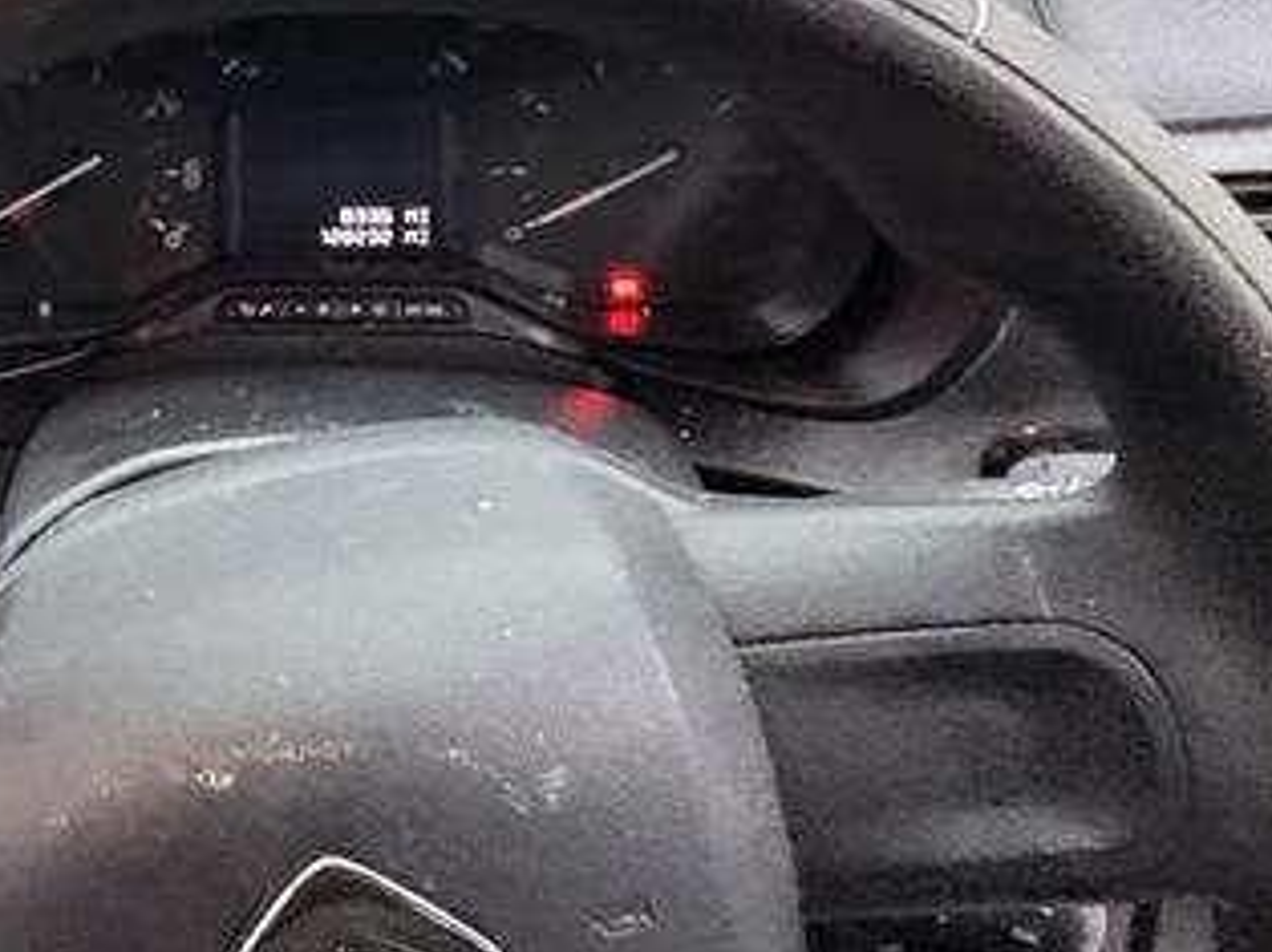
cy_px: 251
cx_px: 154
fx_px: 1469
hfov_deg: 43.3
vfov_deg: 35.2
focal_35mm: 40
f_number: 2.2
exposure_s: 1/46
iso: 800
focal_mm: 2.22
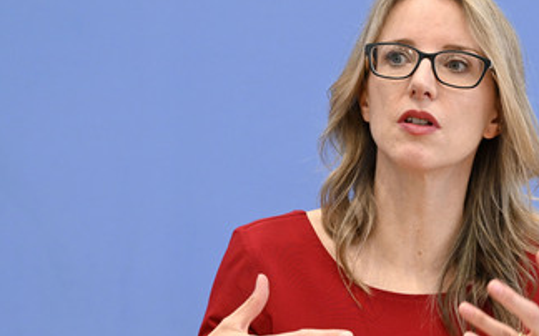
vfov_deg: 8.8
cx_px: 332
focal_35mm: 149
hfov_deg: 14.0
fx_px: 2187
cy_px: 205
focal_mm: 105
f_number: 6.3
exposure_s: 1/400
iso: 3200
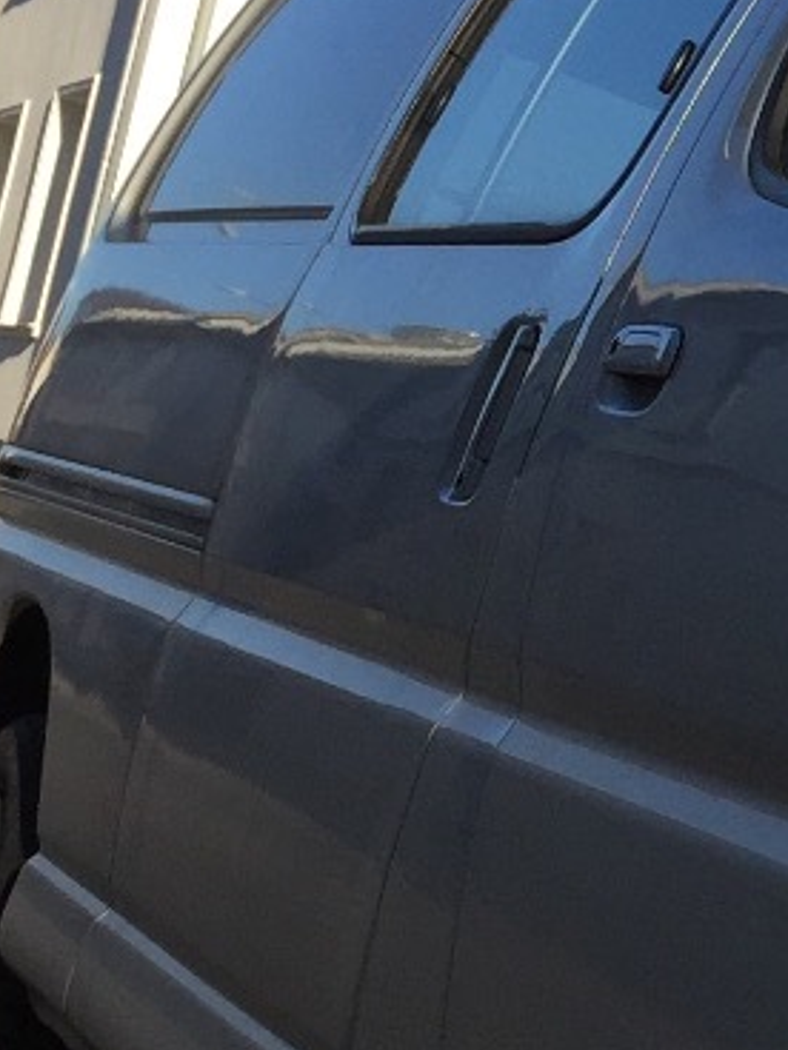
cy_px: 1076
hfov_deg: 10.9
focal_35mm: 126
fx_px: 3824
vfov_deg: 15.3
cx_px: 1502
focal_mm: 4.15
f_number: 2.2
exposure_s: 1/1522
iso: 32
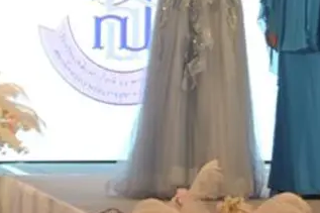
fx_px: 1857
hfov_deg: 9.8
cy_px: -14
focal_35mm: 209
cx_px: 272
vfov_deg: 6.5
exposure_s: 1/125
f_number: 5.6
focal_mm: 85
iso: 800
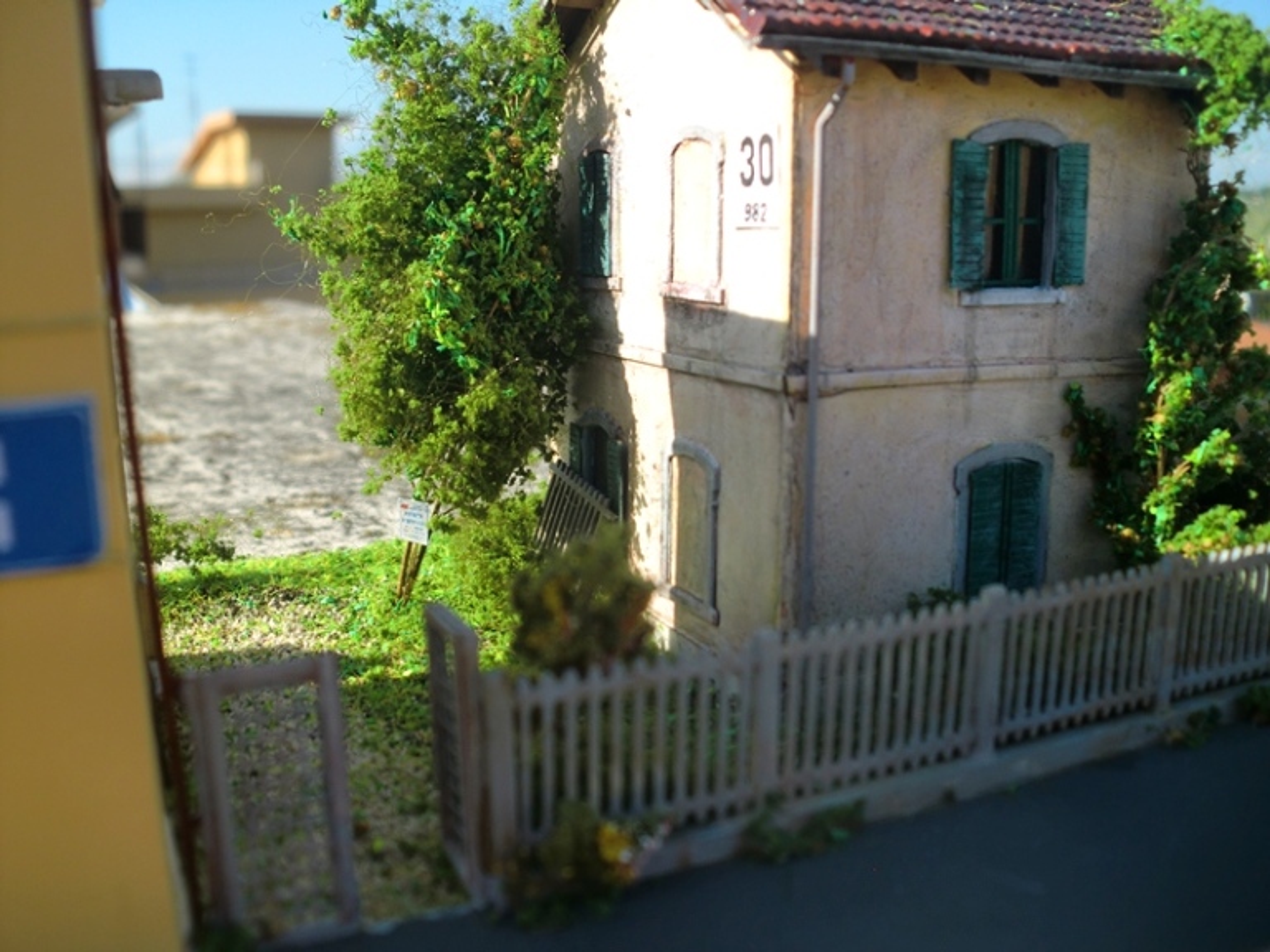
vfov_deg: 40.7
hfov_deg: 52.6
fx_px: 1284
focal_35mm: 35
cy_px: 476
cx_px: 635
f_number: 3.1
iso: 64
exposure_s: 1/500
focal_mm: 6.3
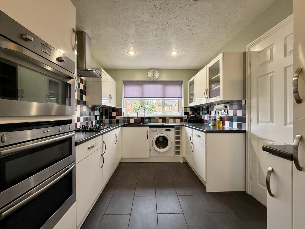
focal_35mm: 14
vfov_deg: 85.7
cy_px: 114
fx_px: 123
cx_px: 152
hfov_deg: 102.1
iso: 200
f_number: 2.2
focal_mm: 2.22
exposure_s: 1/100
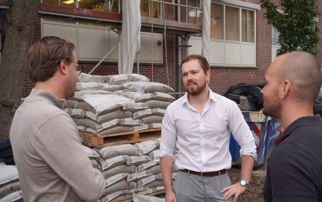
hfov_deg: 44.8
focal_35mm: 45
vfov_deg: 28.9
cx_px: 161
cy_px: 94
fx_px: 391
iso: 320
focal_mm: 29
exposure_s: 1/160
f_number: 4.5
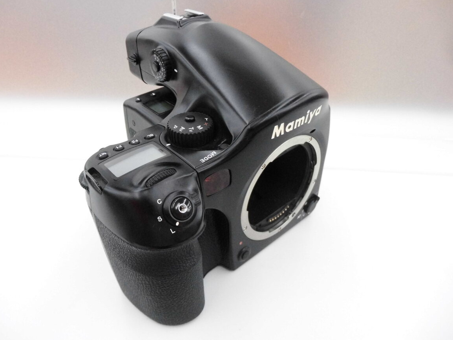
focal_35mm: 26
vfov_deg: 53.0
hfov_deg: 67.3
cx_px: 220
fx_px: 340
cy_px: 170
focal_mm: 4.5
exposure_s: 1/125
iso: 500
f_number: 3
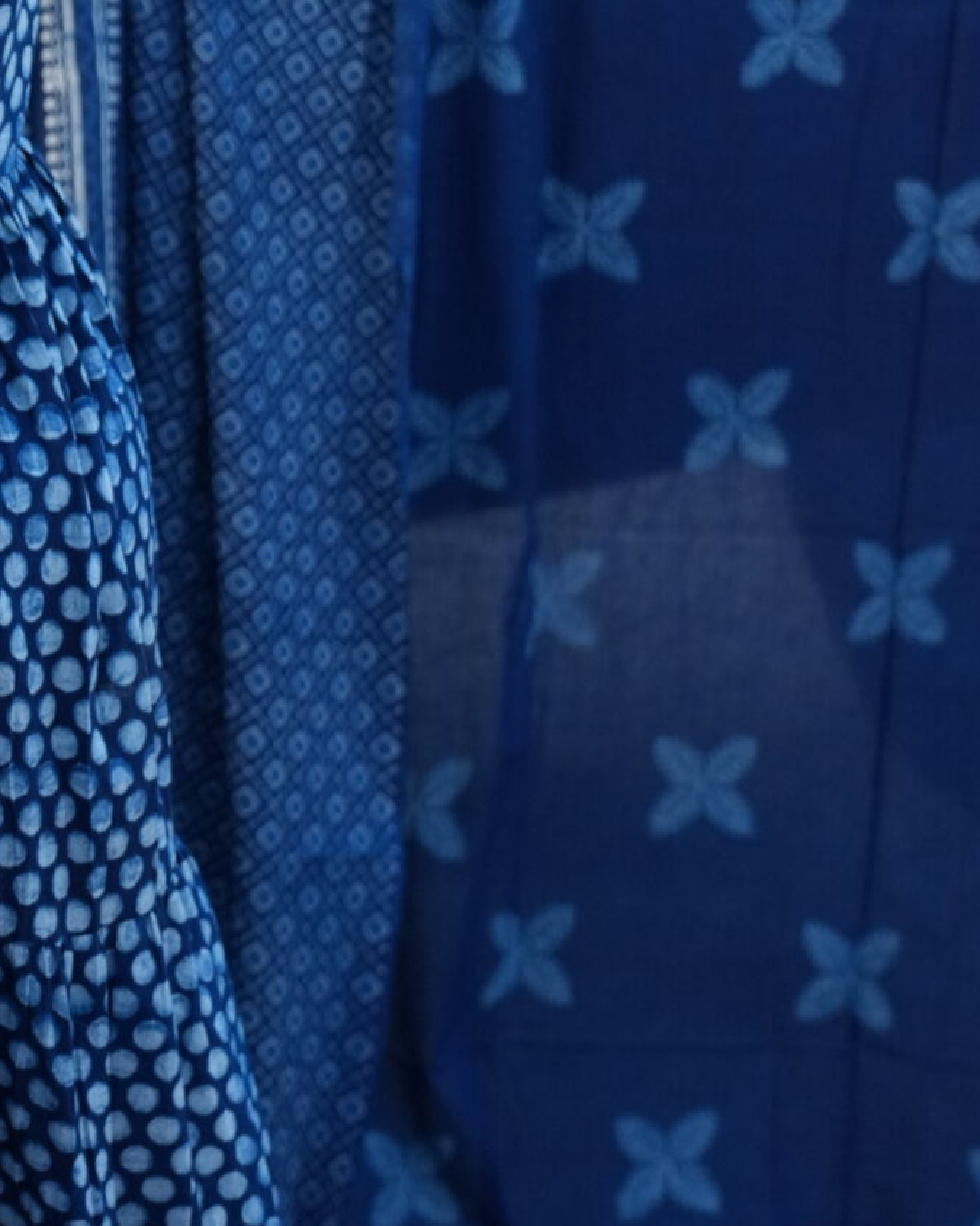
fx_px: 4025
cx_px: -172
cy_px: 46
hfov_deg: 13.5
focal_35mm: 111
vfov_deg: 17.0
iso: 800
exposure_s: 1/320
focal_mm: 39
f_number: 4.5
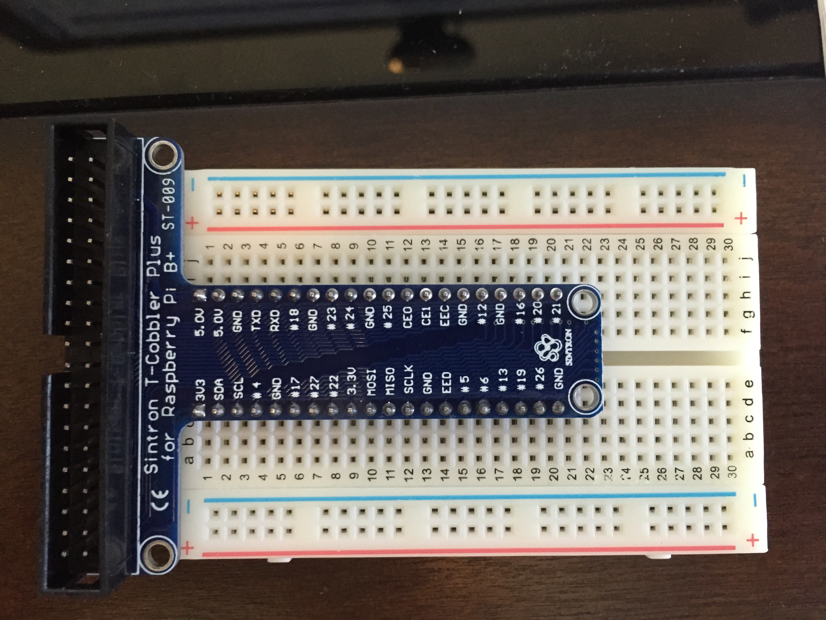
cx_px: 413
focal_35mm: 29
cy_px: 310
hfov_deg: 61.7
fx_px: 692
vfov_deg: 48.2
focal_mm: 4.15
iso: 320
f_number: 2.2
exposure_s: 1/15
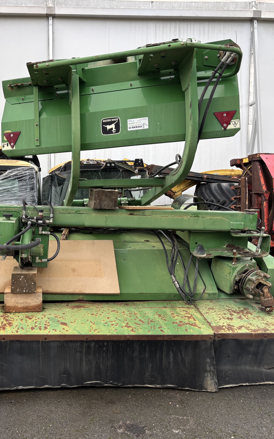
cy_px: 221
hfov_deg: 33.5
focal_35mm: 37
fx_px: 442
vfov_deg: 52.8
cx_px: 58
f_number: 1.6
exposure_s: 1/390
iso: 50
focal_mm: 5.96
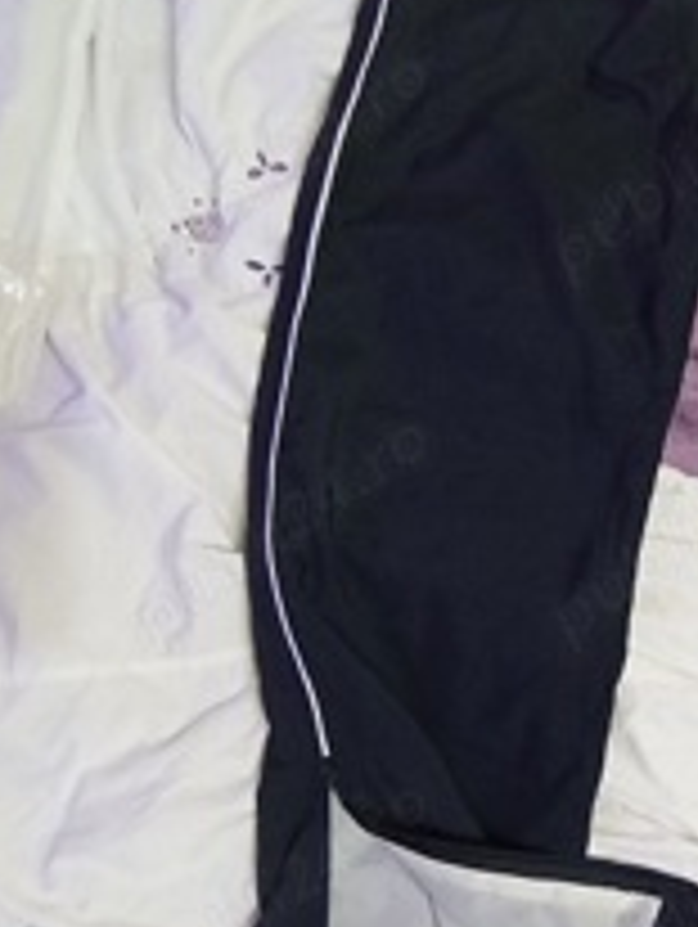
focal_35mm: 31
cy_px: 544
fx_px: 832
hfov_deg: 41.1
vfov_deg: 57.9
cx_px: 657
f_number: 2.2
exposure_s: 1/33.3
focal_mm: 1.65
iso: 415
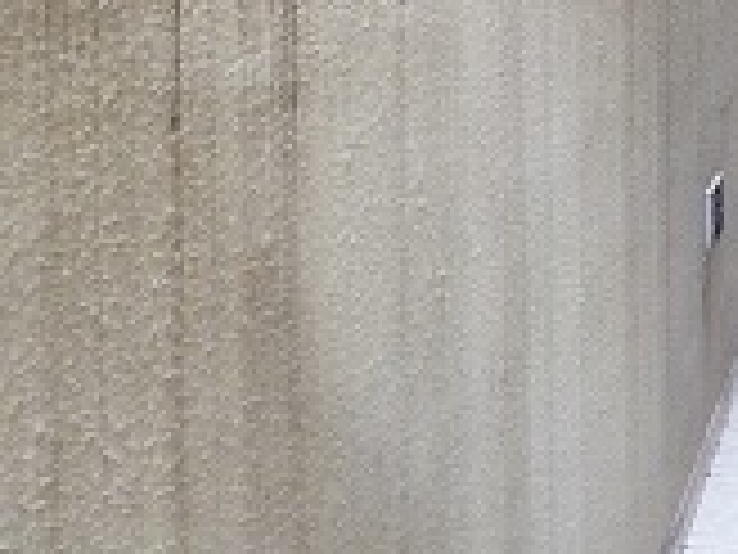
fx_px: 1684
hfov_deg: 22.4
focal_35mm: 79
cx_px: 927
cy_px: -101
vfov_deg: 17.8
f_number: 2.5
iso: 320
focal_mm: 4.3
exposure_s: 1/60
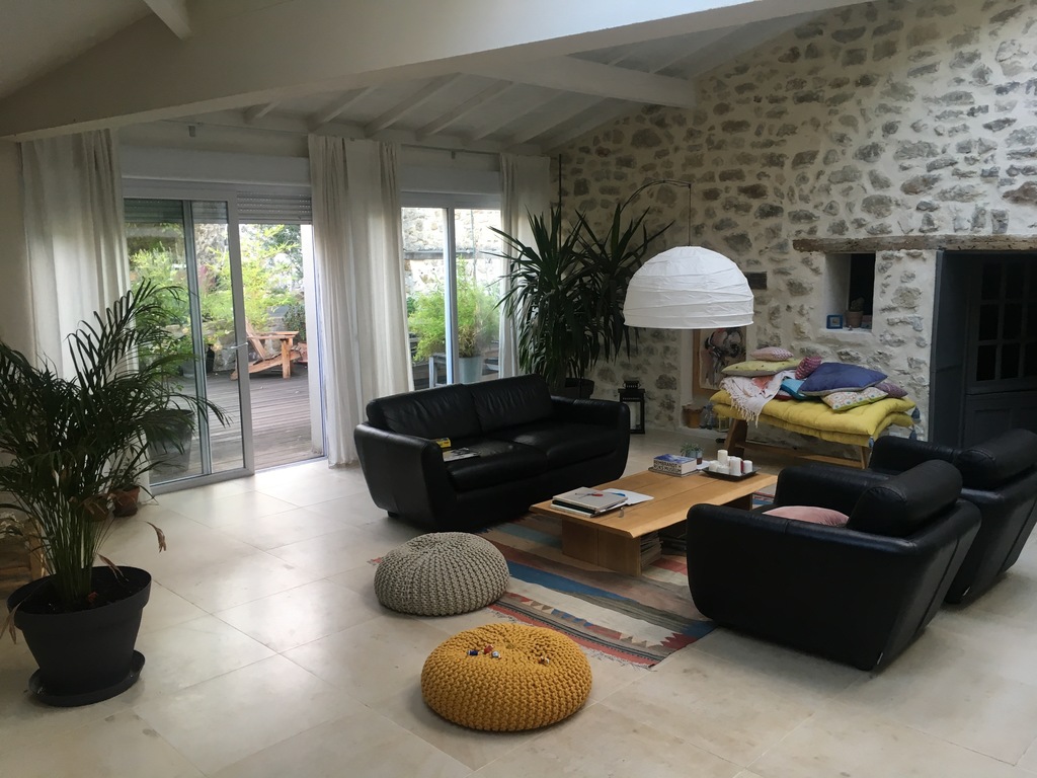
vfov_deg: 48.2
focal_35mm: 29
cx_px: 518
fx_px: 869
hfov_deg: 61.7
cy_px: 389
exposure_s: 1/33
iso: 80
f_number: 2.2
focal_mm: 4.15
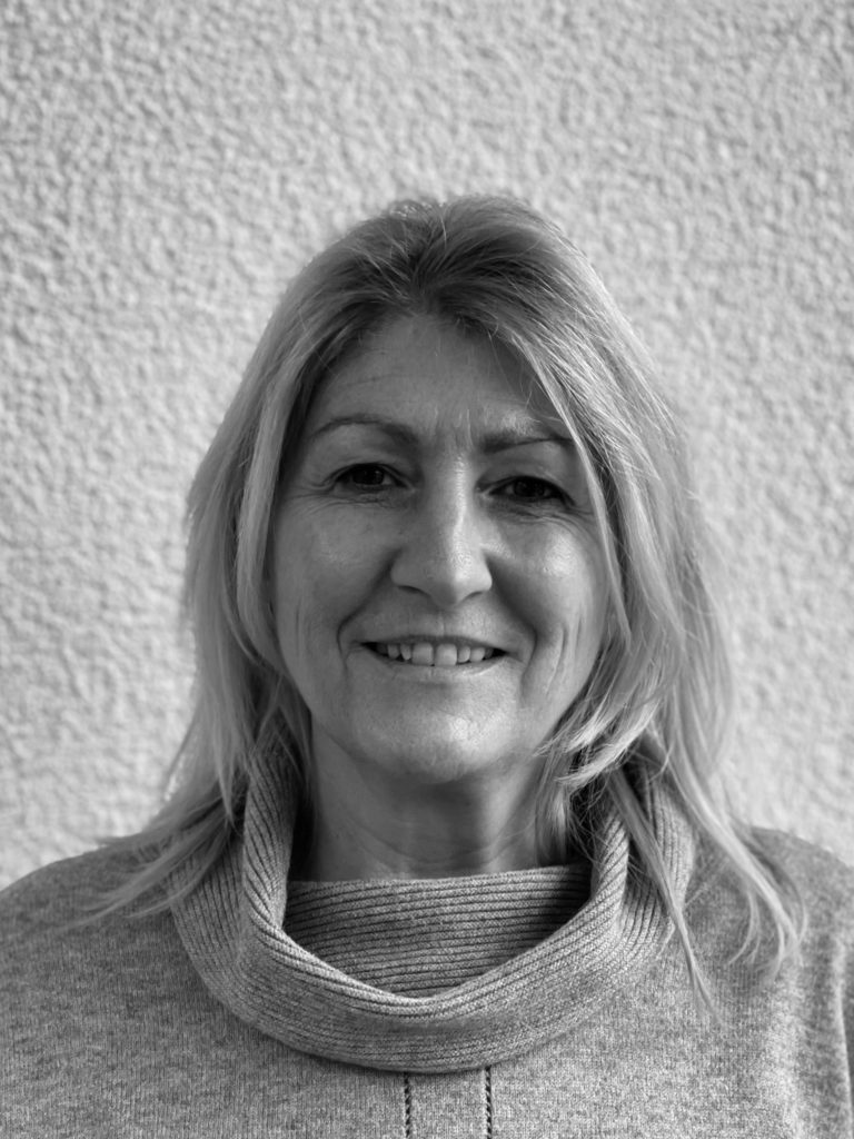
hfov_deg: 28.0
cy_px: 570
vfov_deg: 36.8
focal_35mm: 52
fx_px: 1710
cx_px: 427
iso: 160
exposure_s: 1/50
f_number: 2
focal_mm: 6
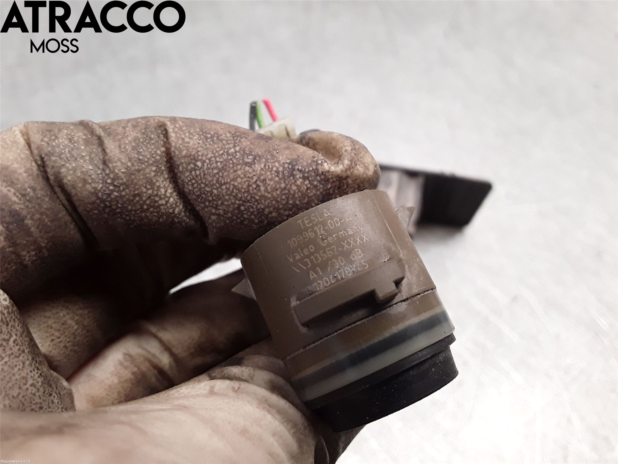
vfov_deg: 49.7
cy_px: 232
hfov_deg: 63.4
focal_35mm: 28
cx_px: 309
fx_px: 500
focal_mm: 2.91
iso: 100
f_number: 1.9
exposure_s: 1/100
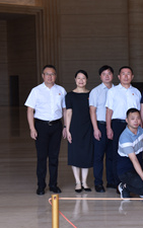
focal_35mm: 95
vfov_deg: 21.8
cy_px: 95
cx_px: 213
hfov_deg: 13.1
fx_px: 591
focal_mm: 42
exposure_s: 1/125
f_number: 5.6
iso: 560
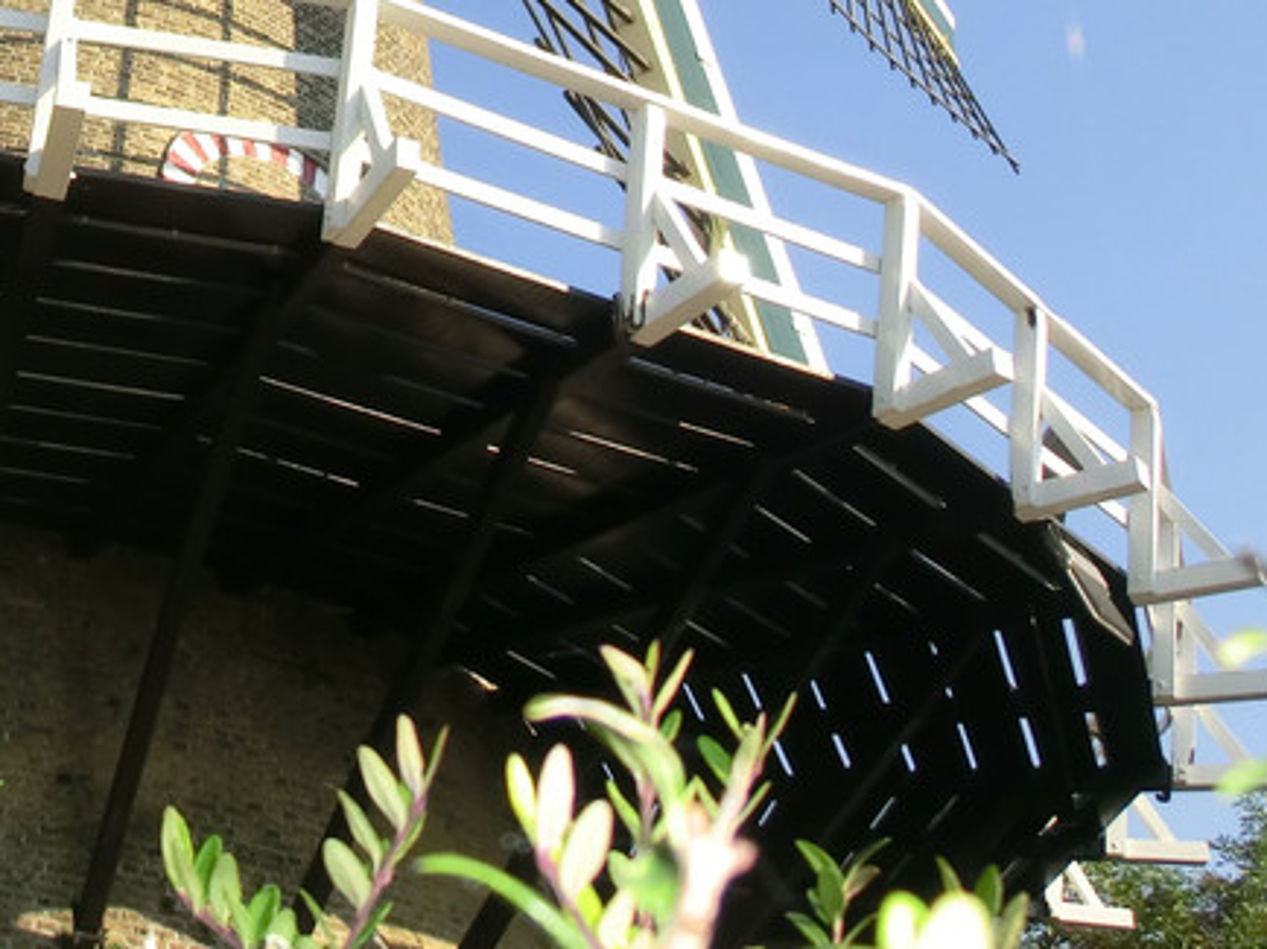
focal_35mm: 59
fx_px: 2158
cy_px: -143
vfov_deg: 23.0
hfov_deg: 31.4
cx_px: 153
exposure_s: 1/640
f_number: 3
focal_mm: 4.24
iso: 80
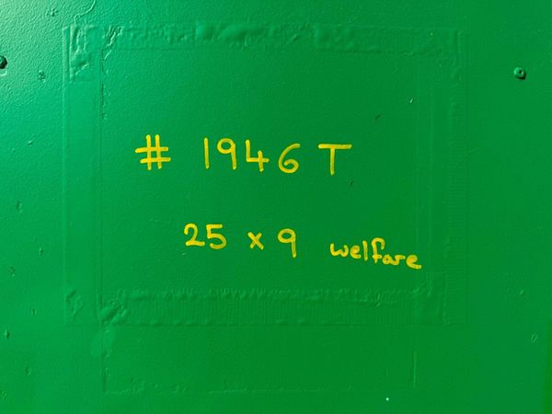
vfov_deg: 56.8
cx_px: 276
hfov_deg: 71.6
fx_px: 383
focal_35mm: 24
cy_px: 207
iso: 80
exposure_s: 1/6173
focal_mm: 6.76
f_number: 1.78
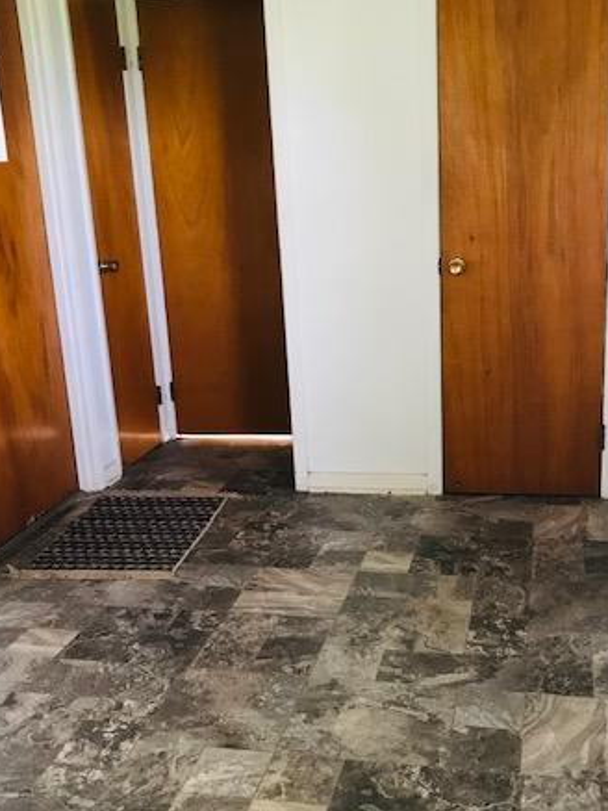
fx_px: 960
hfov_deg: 35.1
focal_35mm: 41
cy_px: 442
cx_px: 347
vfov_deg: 45.7
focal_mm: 3.99
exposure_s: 1/15
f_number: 1.8
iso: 80
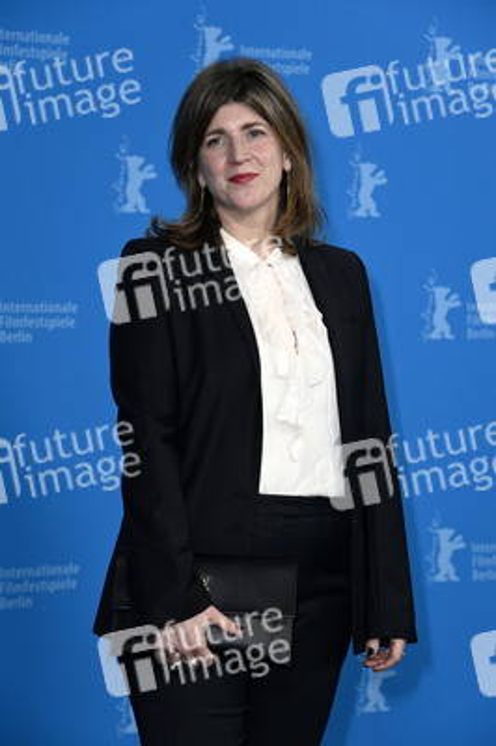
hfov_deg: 13.9
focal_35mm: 98
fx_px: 2029
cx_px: 248
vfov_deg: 20.8
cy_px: 373
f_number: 5.6
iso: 1250
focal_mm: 98
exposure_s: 1/250
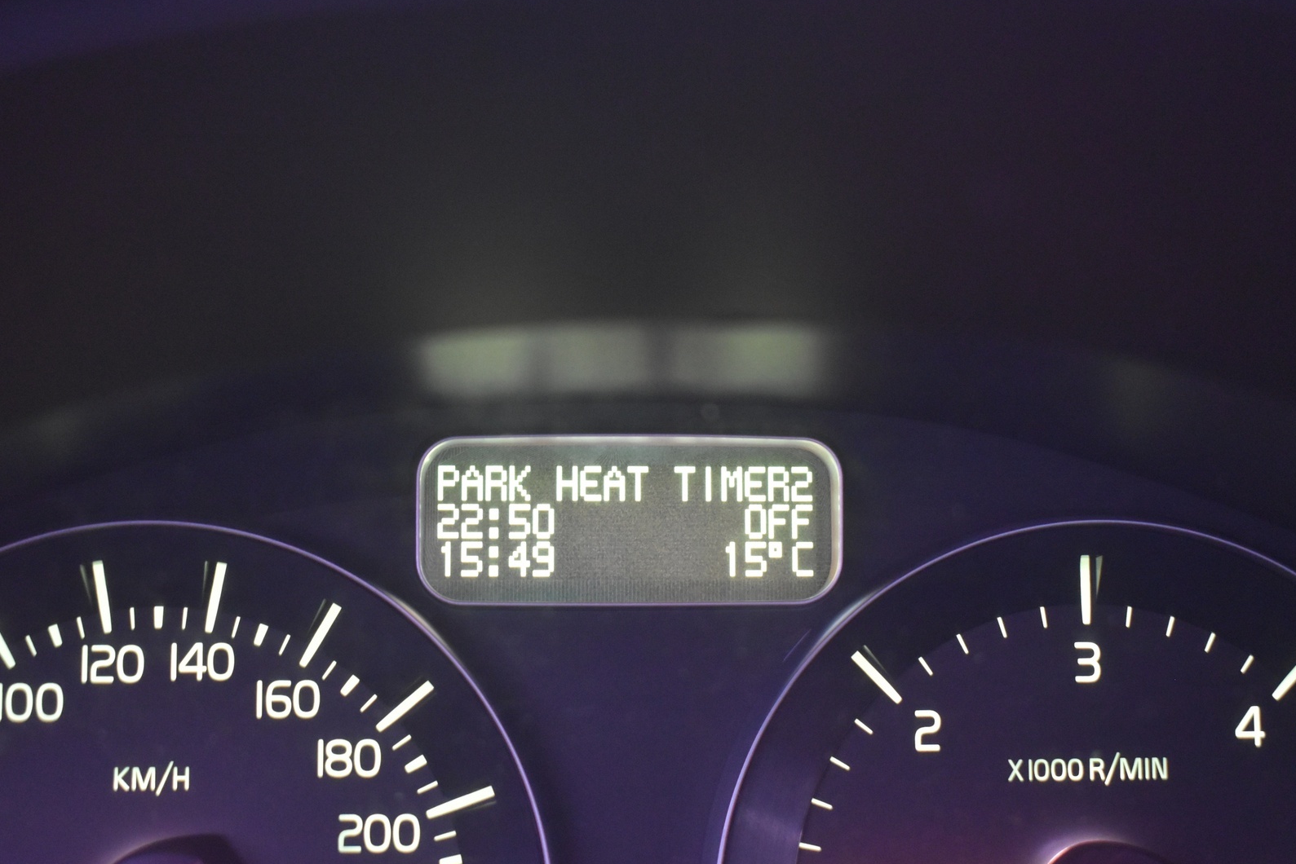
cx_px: 648
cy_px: 431
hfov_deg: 37.2
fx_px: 1927
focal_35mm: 54
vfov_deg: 25.3
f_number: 4.5
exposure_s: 1/10
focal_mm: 35
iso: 3200
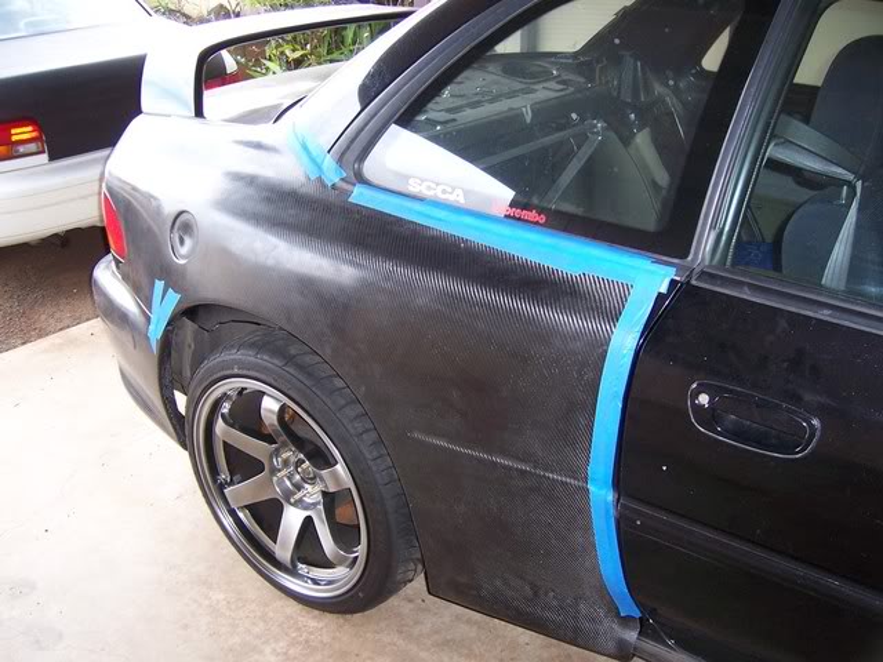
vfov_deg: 39.7
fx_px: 918
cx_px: 442
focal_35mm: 36
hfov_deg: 51.4
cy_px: 331
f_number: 2.8
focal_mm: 6.2
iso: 125
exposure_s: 1/60
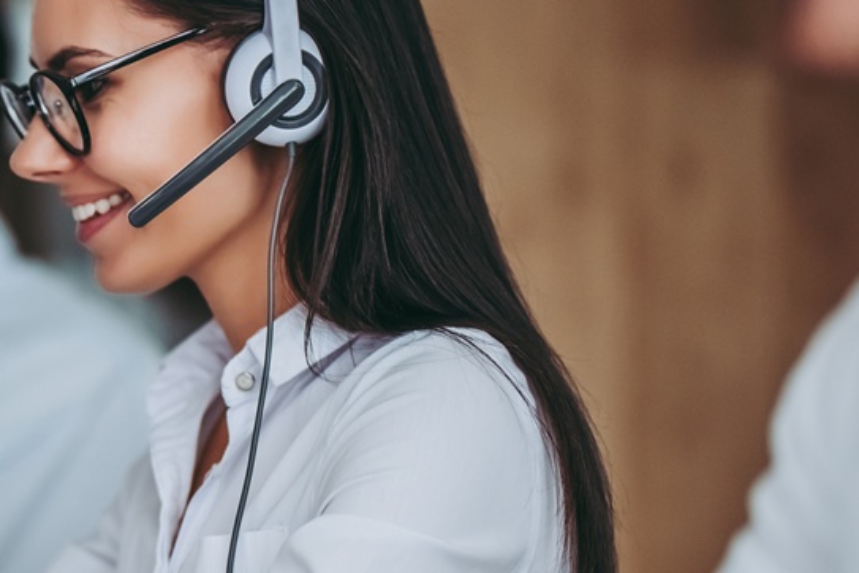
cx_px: 51
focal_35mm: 188
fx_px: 4486
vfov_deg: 7.3
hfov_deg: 10.9
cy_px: 382
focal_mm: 85
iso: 800
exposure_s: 1/200
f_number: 2
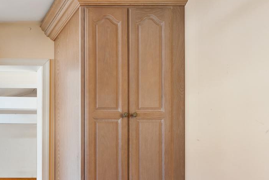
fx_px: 351
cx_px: -38
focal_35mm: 47
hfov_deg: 35.0
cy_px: 173
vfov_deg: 27.3
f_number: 8
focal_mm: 16
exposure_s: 1/4
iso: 400
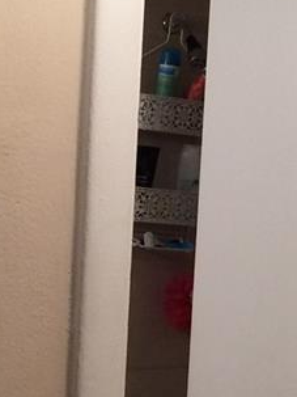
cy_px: 326
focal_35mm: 115
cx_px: 113
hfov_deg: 12.9
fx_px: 1317
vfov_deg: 17.0
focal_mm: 4.15
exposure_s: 1/30
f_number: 2.2
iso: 64
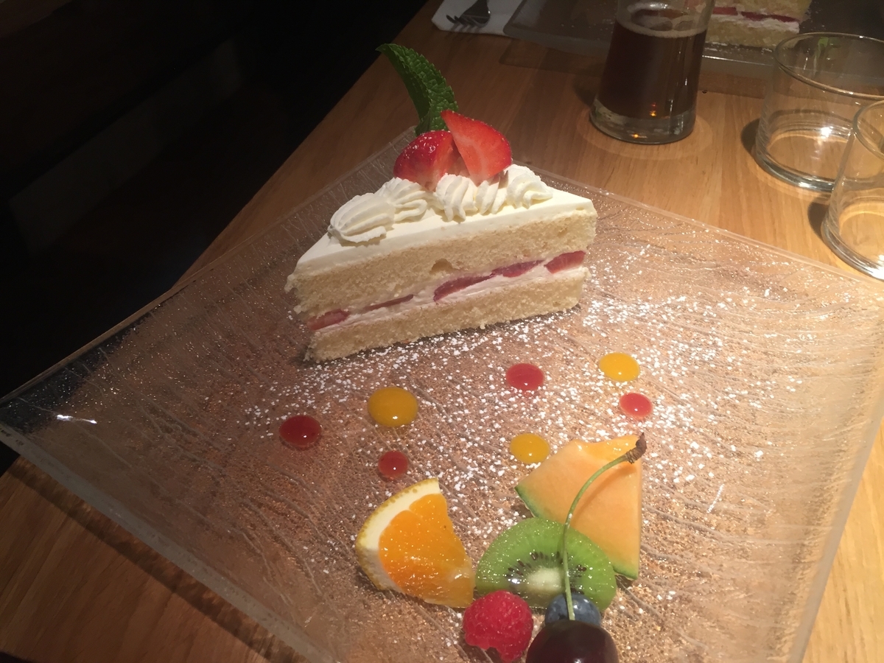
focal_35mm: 29
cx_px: 442
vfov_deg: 48.2
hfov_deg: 61.7
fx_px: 741
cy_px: 332
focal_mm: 4.15
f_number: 2.2
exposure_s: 1/33
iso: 80
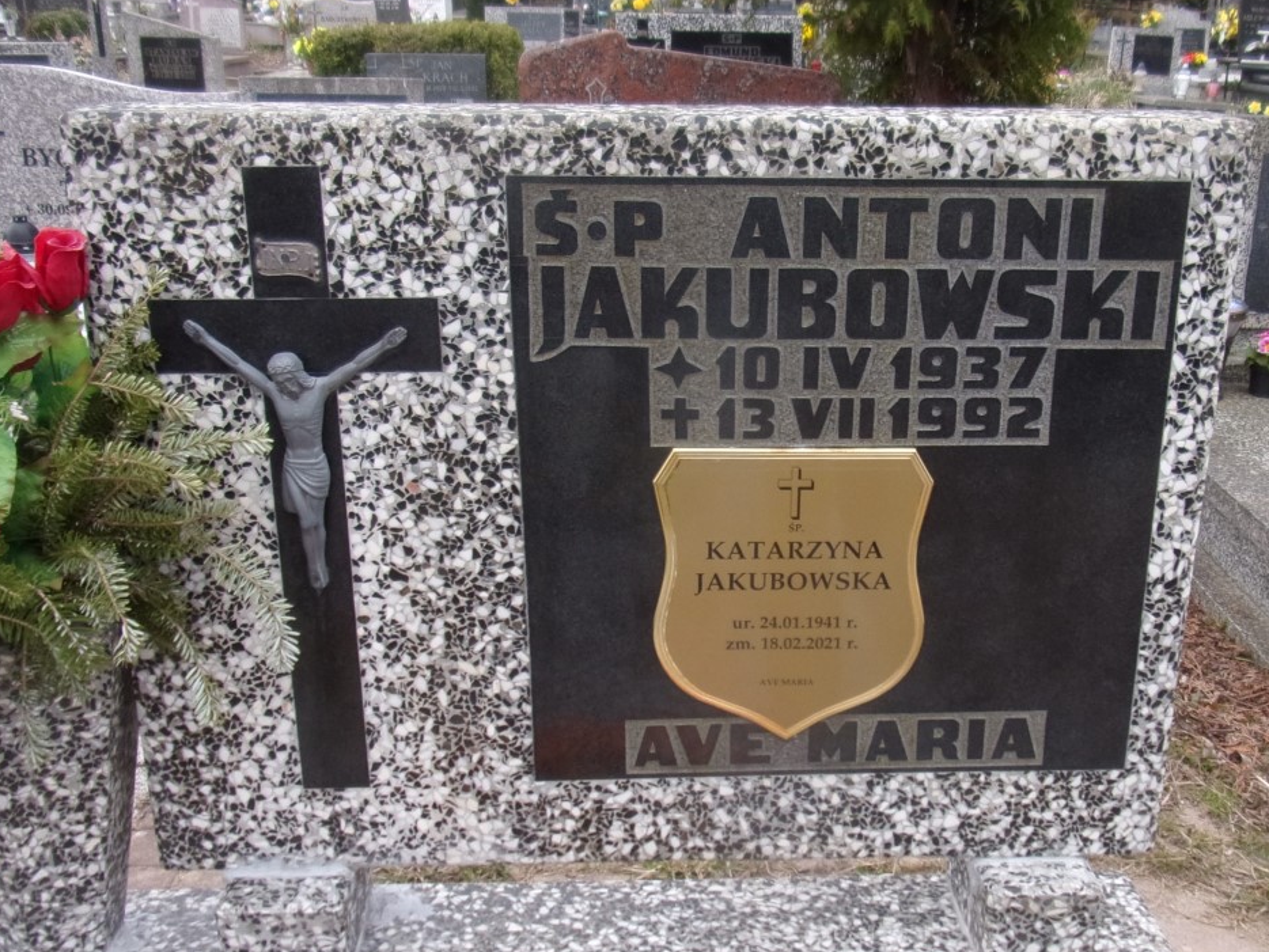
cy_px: 526
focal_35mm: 37
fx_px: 1357
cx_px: 769
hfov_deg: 49.8
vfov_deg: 38.6
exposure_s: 1/170
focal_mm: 4.3
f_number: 3.3
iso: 80
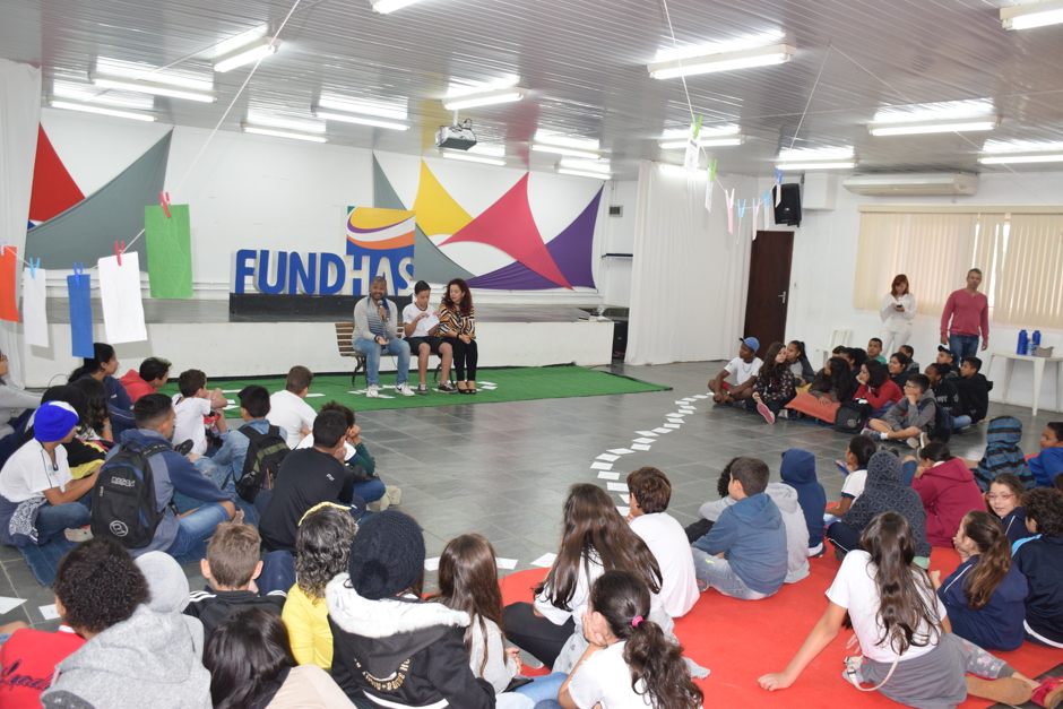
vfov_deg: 43.6
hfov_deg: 61.9
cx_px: 532
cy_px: 354
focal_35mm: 30
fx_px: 886
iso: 800
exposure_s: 1/125
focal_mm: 20
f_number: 5.6
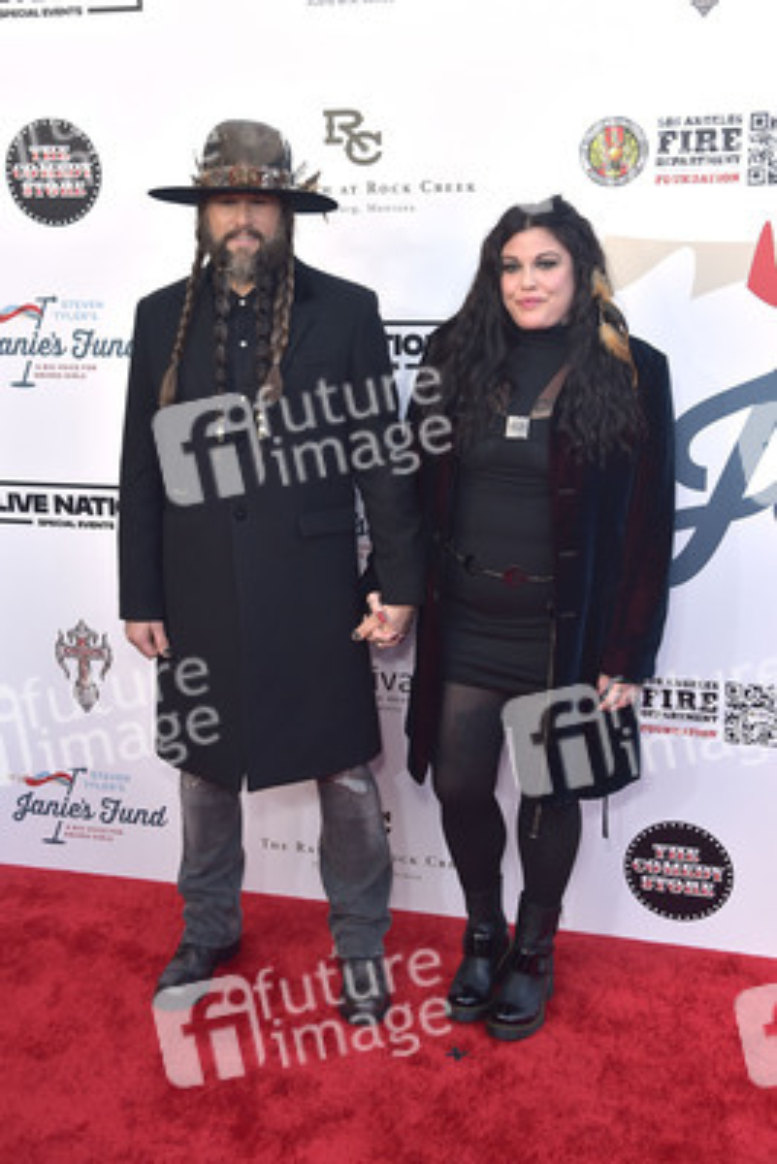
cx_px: 388
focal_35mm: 40
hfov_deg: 33.4
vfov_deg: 48.4
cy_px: 582
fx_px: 1294
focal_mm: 40
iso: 500
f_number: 6.3
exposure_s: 1/250
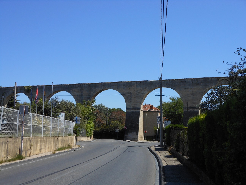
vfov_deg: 29.1
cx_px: 123
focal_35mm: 50
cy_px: 92
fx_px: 355
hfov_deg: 38.2
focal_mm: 8.9
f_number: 4
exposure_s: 1/1000
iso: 80
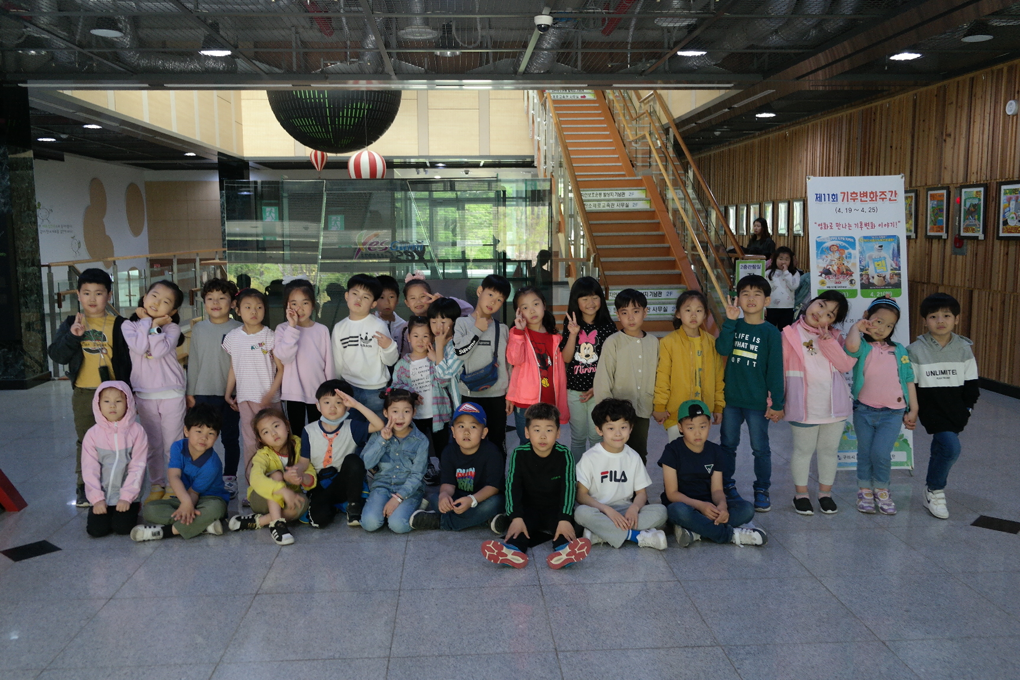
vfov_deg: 43.6
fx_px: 850
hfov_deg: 61.9
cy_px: 340
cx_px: 510
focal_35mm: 30
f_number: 3.5
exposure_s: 1/40
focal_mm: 20
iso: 400
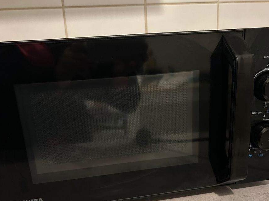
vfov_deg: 46.8
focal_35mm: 30
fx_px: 233
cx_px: 137
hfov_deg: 60.0
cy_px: 105
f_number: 1.5
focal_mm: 5.7
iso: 640
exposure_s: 1/25
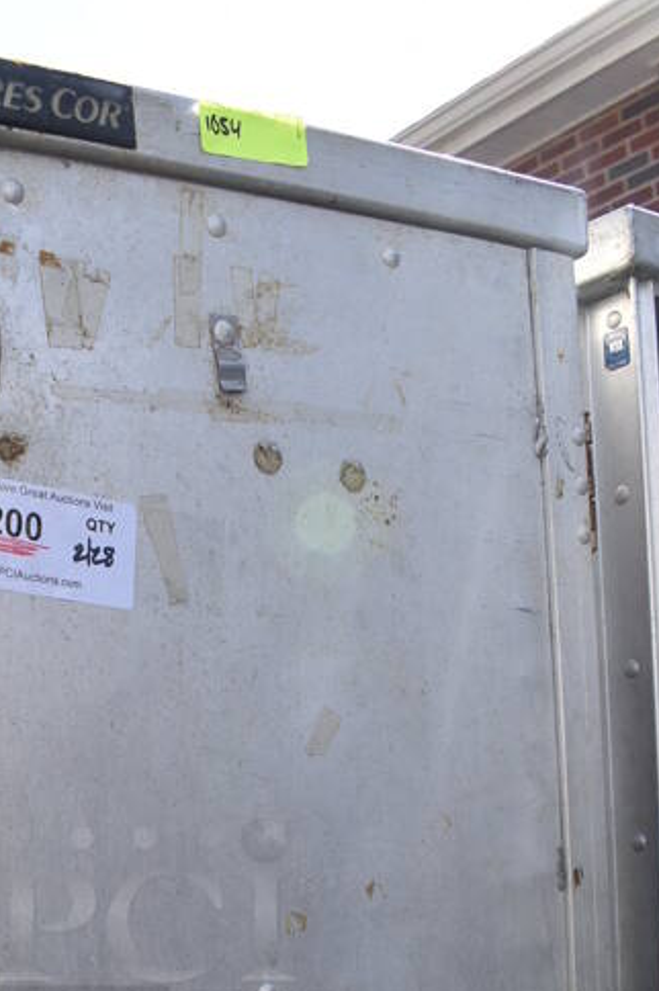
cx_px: 145
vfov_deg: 36.1
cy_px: 922
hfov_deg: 26.0
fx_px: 1402
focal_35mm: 51
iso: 200
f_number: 6.3
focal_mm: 18
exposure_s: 1/250
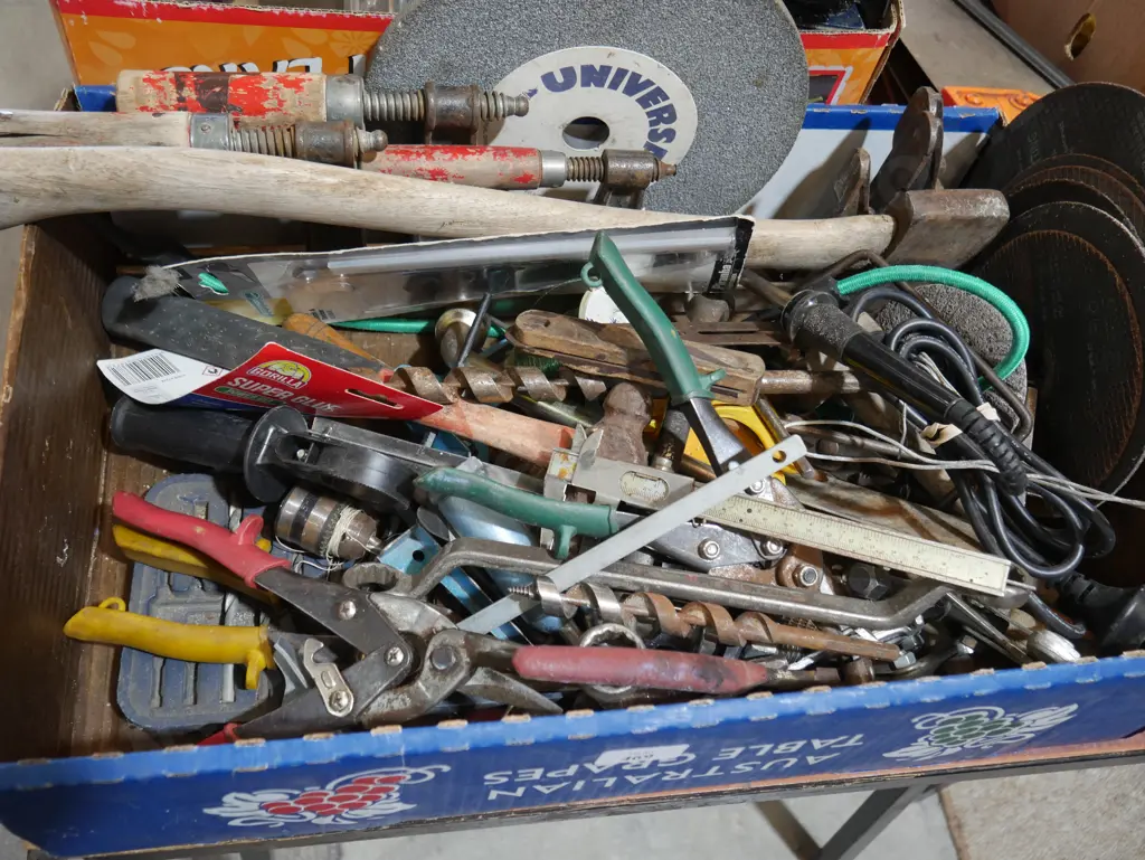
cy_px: 430
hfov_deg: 56.8
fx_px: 1059
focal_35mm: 32
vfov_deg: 44.2
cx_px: 572
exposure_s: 1/60
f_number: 3.6
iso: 500
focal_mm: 16
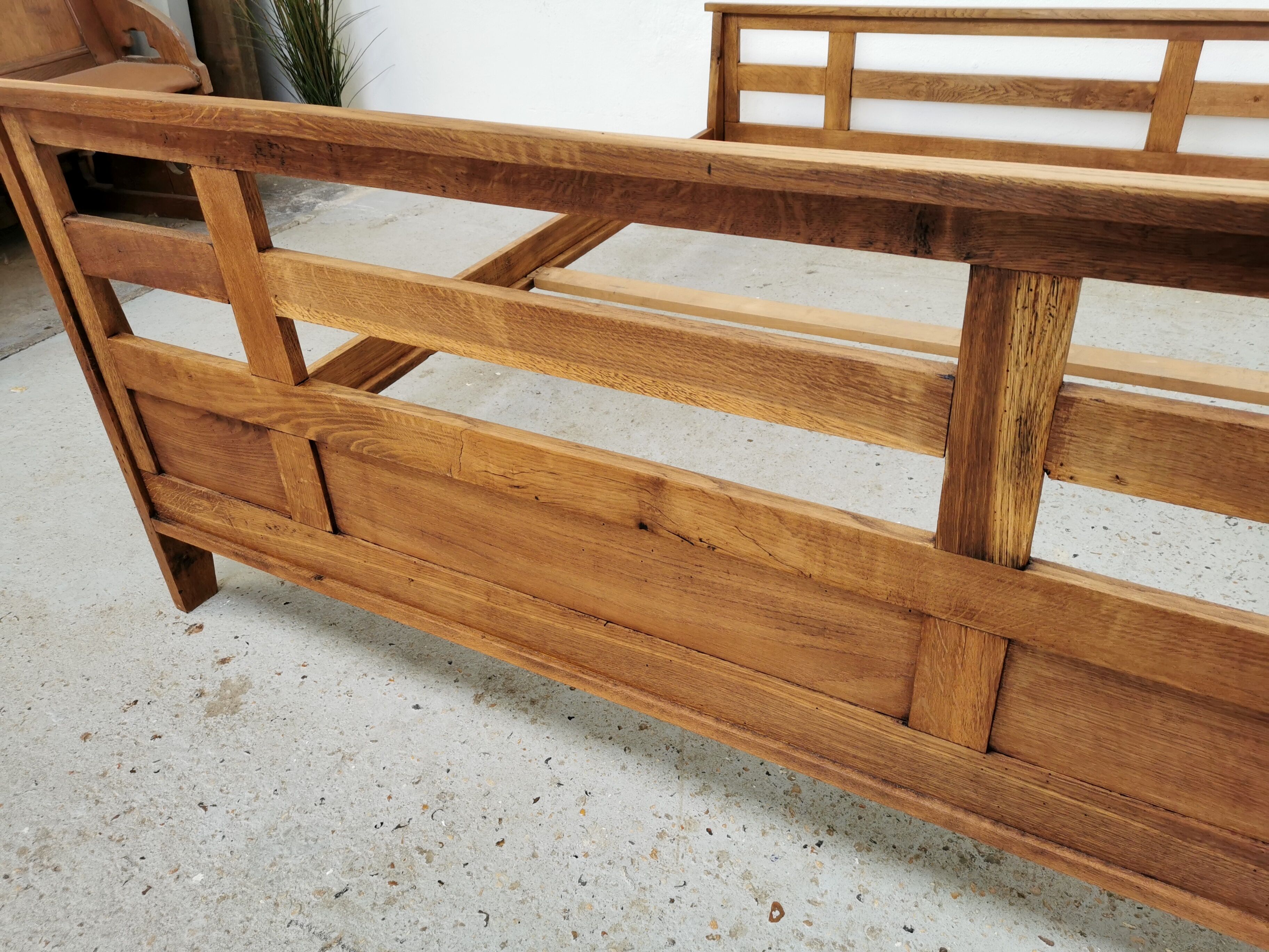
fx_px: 990
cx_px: 634
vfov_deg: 51.4
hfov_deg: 65.3
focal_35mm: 27
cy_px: 476
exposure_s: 1/100
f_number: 1.8
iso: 64
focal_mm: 5.58
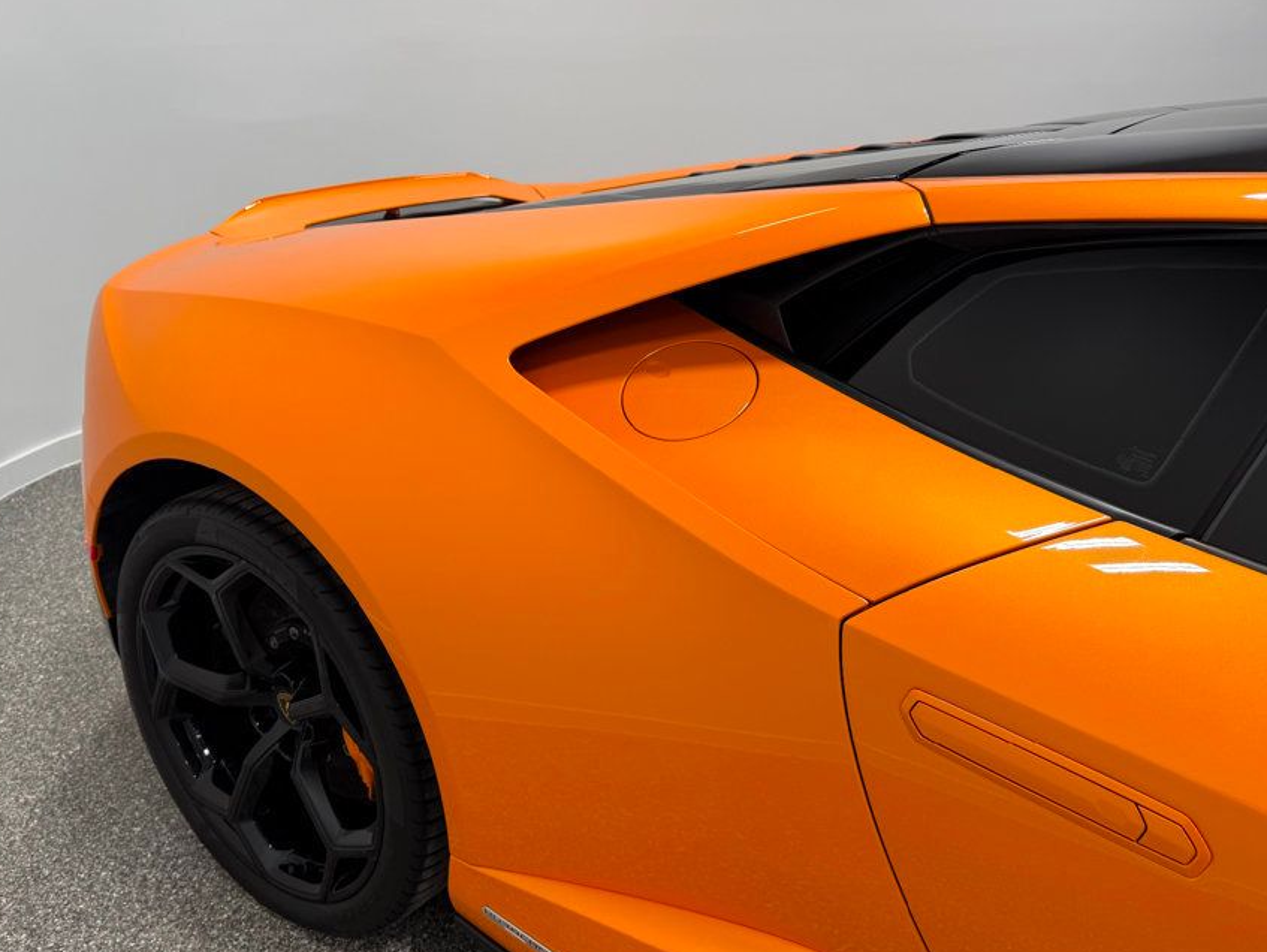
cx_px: 576
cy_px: 494
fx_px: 1062
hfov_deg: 61.5
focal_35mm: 29
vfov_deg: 48.3
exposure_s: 1/243
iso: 64
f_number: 1.78
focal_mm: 6.76
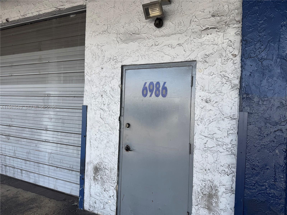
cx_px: 144
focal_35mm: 24
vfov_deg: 56.8
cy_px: 108
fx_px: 199
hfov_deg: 71.6
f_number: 1.78
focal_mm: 6.76
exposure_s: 1/544
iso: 80
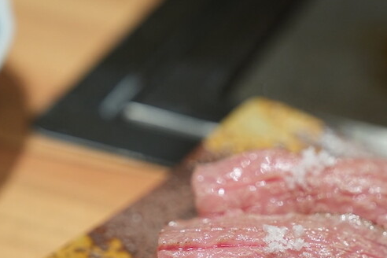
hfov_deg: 16.8
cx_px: 287
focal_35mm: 121
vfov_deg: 11.3
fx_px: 1301
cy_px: 221
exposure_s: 1/80
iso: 1250
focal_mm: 70
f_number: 4.5
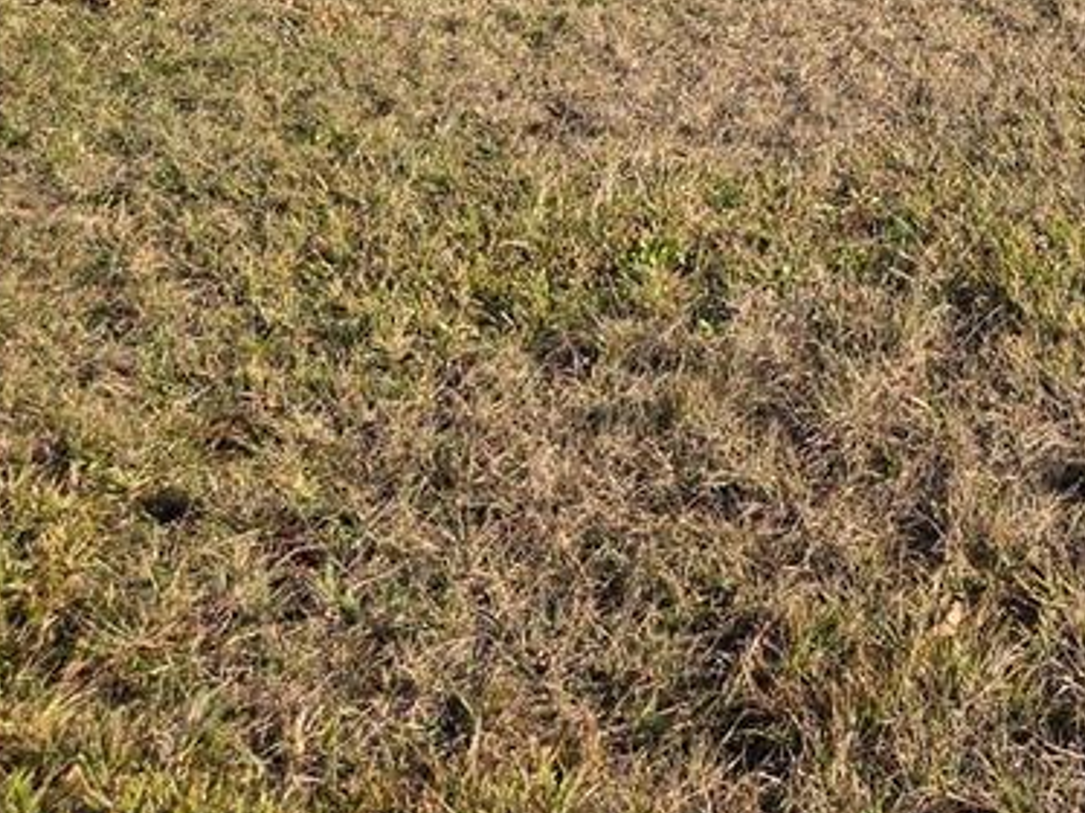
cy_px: -258
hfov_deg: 28.6
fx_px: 1973
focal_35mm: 63
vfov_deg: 21.0
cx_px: 1117
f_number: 1.8
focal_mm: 5.4
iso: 80
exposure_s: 1/2828
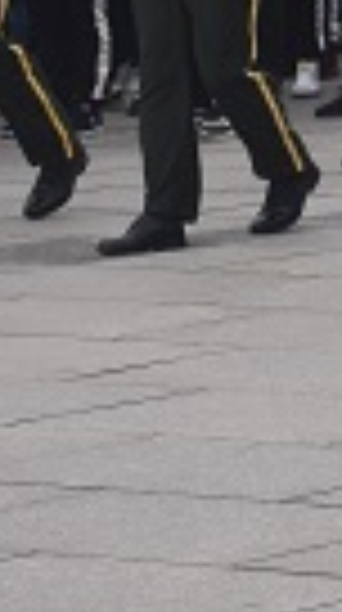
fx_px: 5403
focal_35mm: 333
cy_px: -322
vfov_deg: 6.4
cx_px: 1192
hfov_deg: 3.5
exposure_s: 1/250
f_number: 8
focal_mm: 45
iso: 800
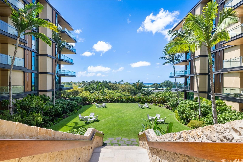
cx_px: 122
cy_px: 81
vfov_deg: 70.5
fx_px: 115
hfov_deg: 93.3
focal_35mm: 17
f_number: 9
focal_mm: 17
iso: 125
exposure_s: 1/200
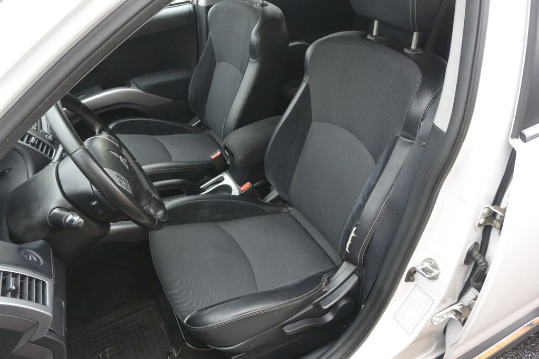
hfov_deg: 67.4
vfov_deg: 47.9
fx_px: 404
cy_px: 180
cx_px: 270
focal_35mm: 27
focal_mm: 10
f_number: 3.5
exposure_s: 1/125
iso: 360
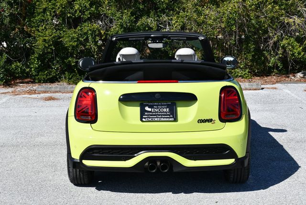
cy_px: 102
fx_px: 579
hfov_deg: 29.6
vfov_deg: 20.1
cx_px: 153
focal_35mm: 68
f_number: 9
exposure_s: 1/320
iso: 100
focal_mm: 34
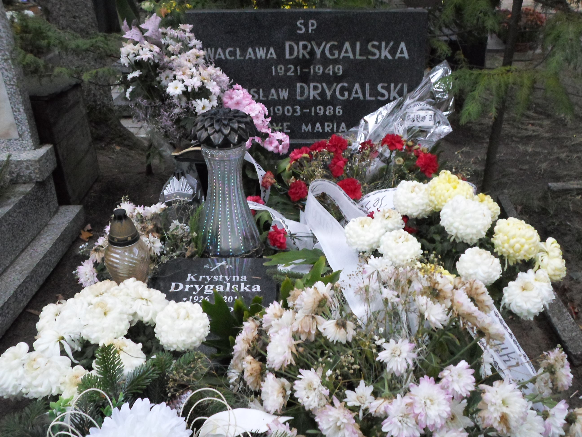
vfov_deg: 39.7
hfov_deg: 51.4
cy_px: 218
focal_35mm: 36
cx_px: 291
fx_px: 605
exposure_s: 1/20
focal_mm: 6.5
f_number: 3
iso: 400
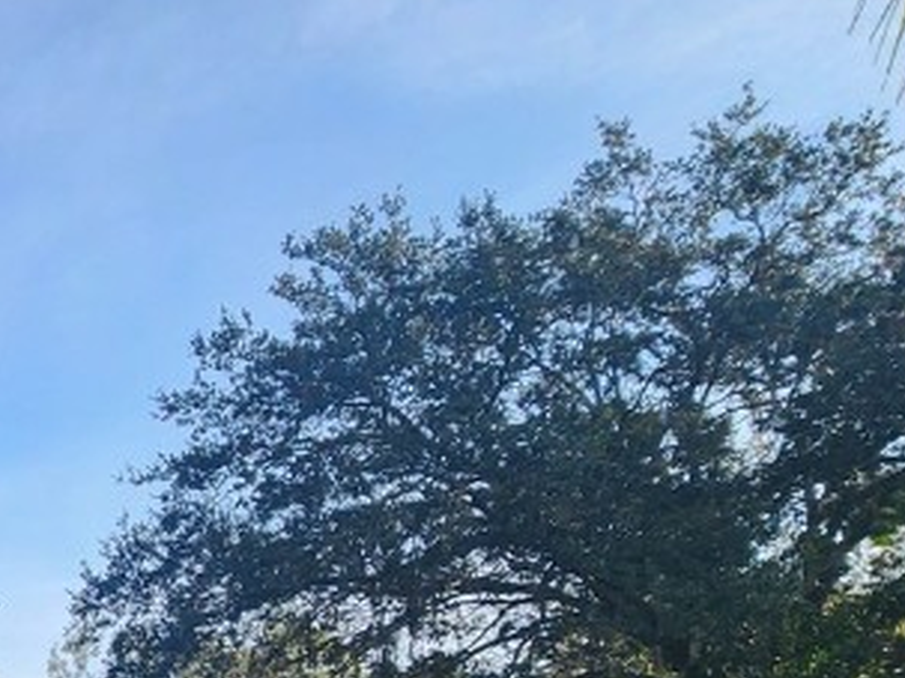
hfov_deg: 30.7
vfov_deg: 27.9
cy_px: 851
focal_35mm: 44
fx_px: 1150
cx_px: -343
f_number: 2.2
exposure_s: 1/932
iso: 50
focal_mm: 2.2
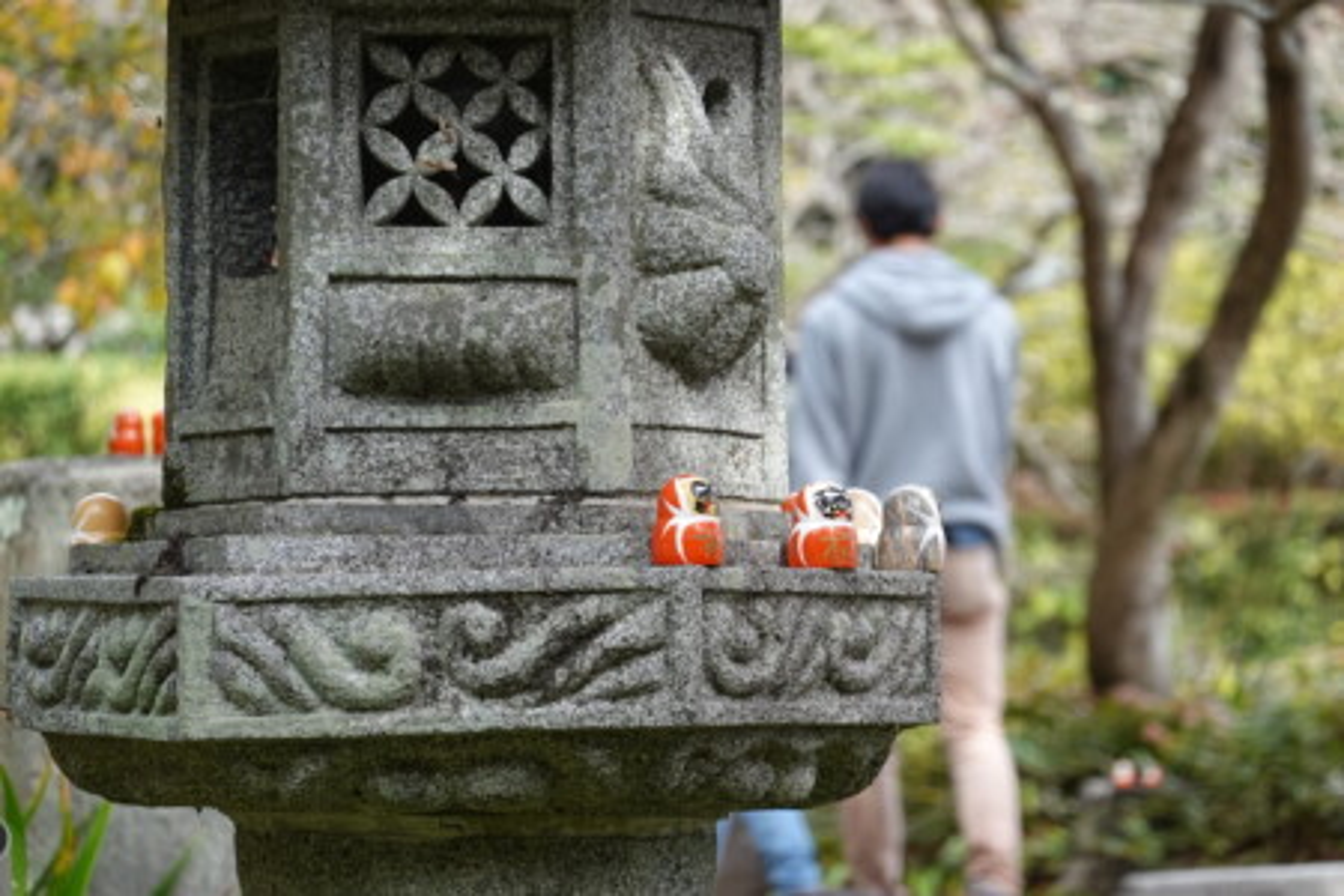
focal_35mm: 199
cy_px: 448
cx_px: 672
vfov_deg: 6.9
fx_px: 7429
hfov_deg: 10.3
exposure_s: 1/200
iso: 320
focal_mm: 71.86
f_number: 4.5
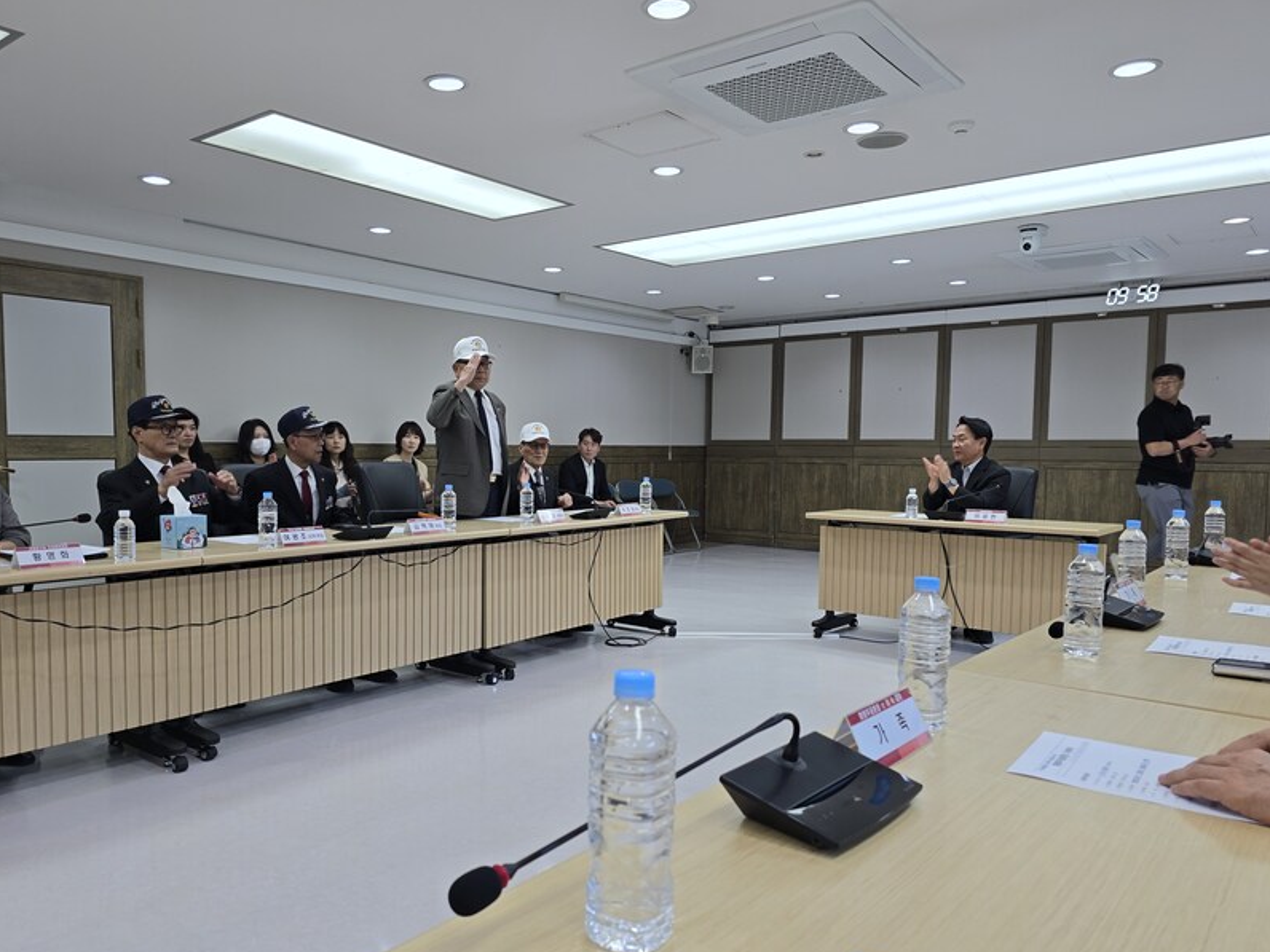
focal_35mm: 26
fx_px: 954
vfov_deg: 53.0
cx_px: 586
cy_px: 506
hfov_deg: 67.2
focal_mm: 6.3
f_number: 1.7
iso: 40
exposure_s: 1/120
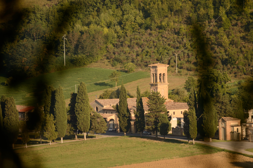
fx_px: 3156
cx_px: 126
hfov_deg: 4.6
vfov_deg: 3.0
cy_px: 84
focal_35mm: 450
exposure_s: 1/320
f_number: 5.6
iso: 100
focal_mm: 300
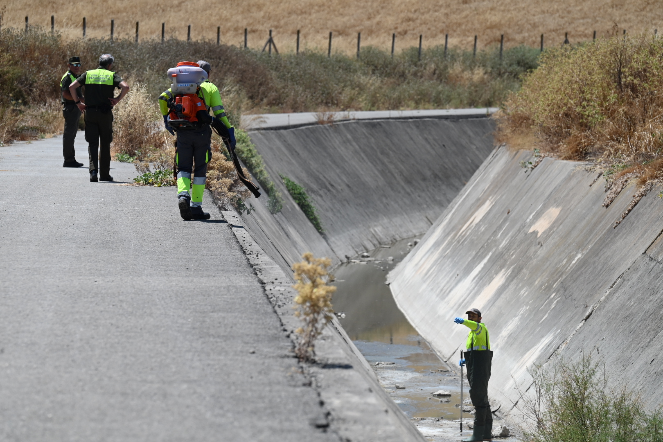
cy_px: 221
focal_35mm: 185
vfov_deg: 7.4
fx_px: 3407
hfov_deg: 11.1
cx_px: 332
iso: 400
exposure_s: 1/2500
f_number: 6.3
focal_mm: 185
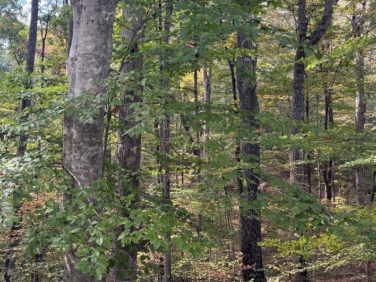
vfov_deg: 30.8
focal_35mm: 47
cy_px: 113
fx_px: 511
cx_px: 59
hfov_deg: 38.4
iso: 80
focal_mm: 5.7
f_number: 1.5
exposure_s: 1/121
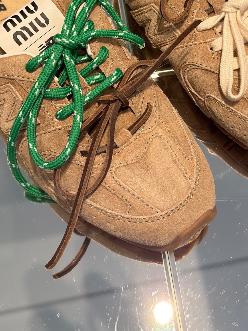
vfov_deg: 30.1
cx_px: 154
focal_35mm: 62
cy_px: 45
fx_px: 592
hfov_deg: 23.6
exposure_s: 1/184
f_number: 1.78
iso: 80
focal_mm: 6.76
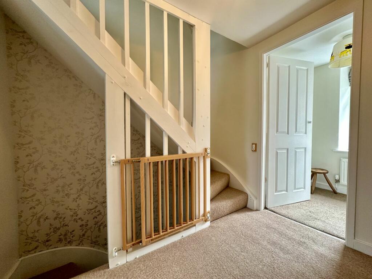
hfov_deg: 102.1
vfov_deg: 85.7
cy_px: 140
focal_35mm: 14
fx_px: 150
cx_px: 186
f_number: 2.2
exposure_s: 1/100
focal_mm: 2.22
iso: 200
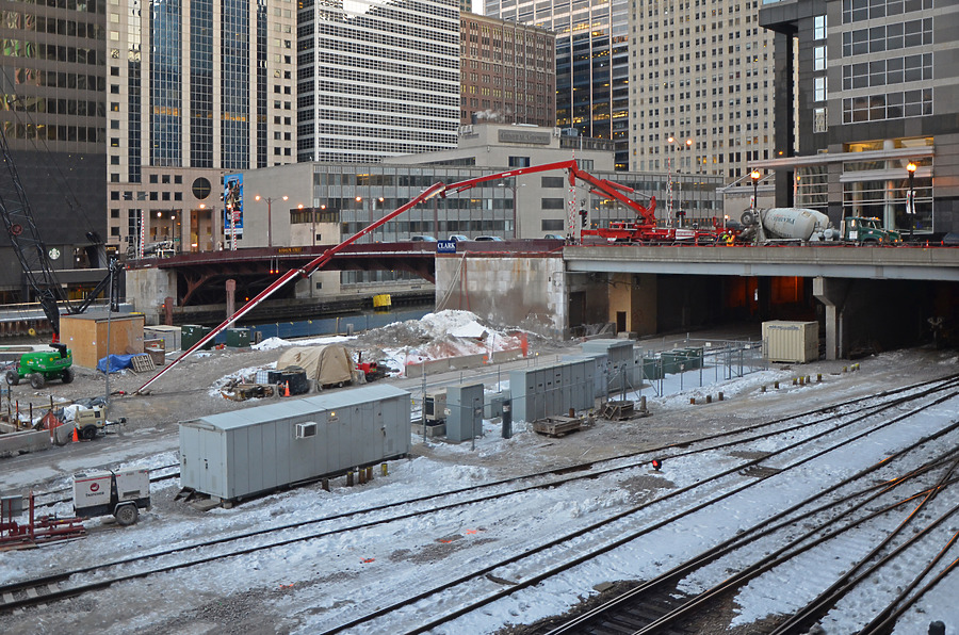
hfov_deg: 53.2
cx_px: 480
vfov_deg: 36.7
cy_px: 318
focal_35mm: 36
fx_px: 957
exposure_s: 1/60
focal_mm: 24
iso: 800
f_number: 3.8
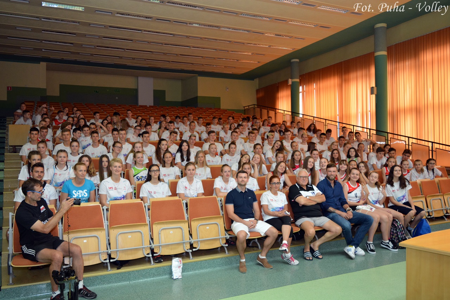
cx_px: 225
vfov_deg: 41.7
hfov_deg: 59.5
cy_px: 150
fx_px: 394
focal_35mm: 32
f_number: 4
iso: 1000
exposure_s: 1/60
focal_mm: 21
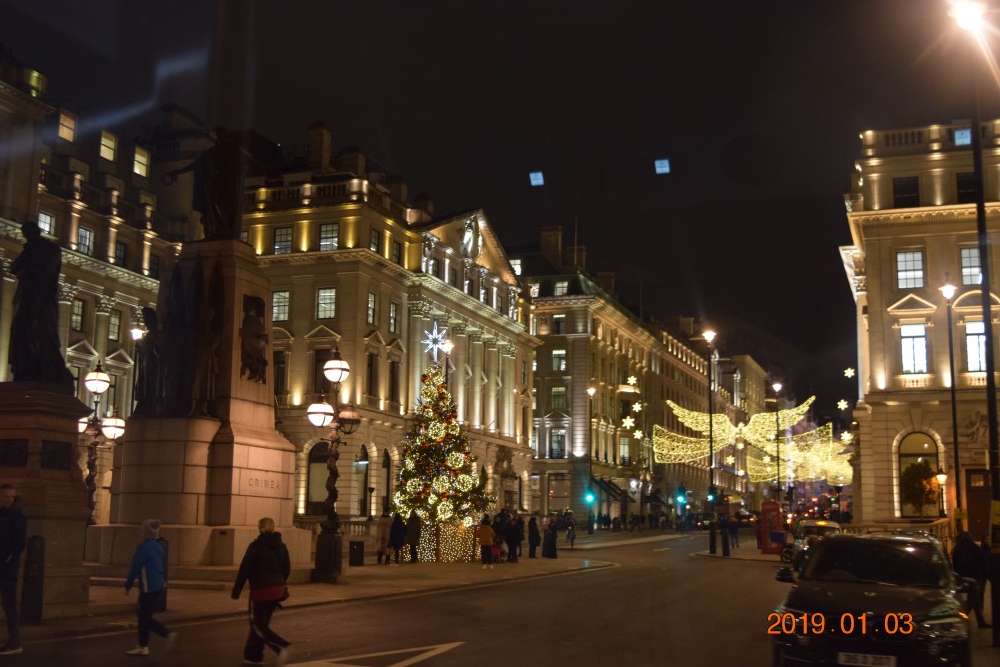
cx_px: 498
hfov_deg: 45.4
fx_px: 1195
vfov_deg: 31.2
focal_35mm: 43
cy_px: 334
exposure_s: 1/25
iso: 1600
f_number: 4.2
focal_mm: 28
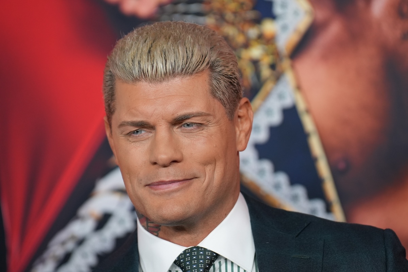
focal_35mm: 225
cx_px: 204
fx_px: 2550
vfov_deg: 6.1
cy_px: 136
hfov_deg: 9.1
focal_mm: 150
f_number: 2.8
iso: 1600
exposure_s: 1/320
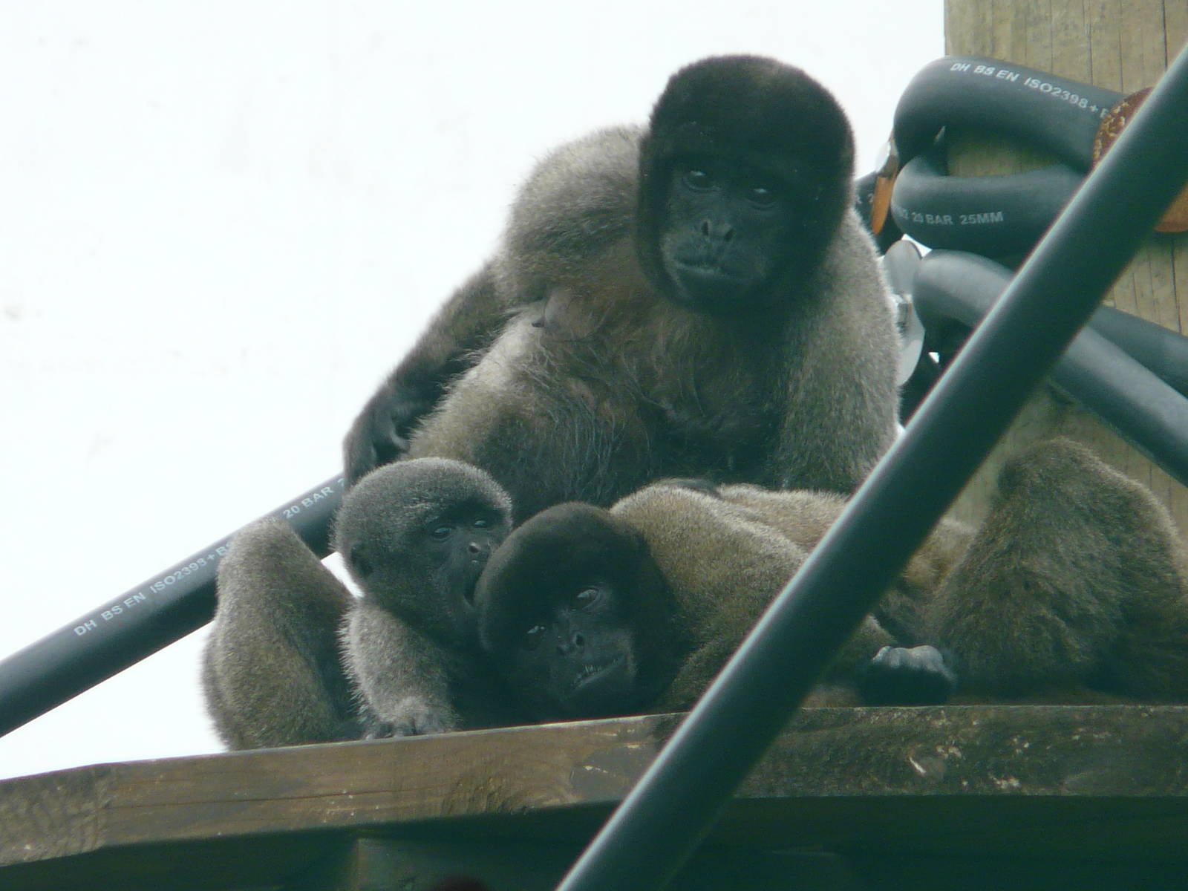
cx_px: 594
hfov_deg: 2.5
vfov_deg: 1.9
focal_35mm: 803
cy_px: 446
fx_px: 27558
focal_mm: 82.8
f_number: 4.2
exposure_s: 1/250
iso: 100
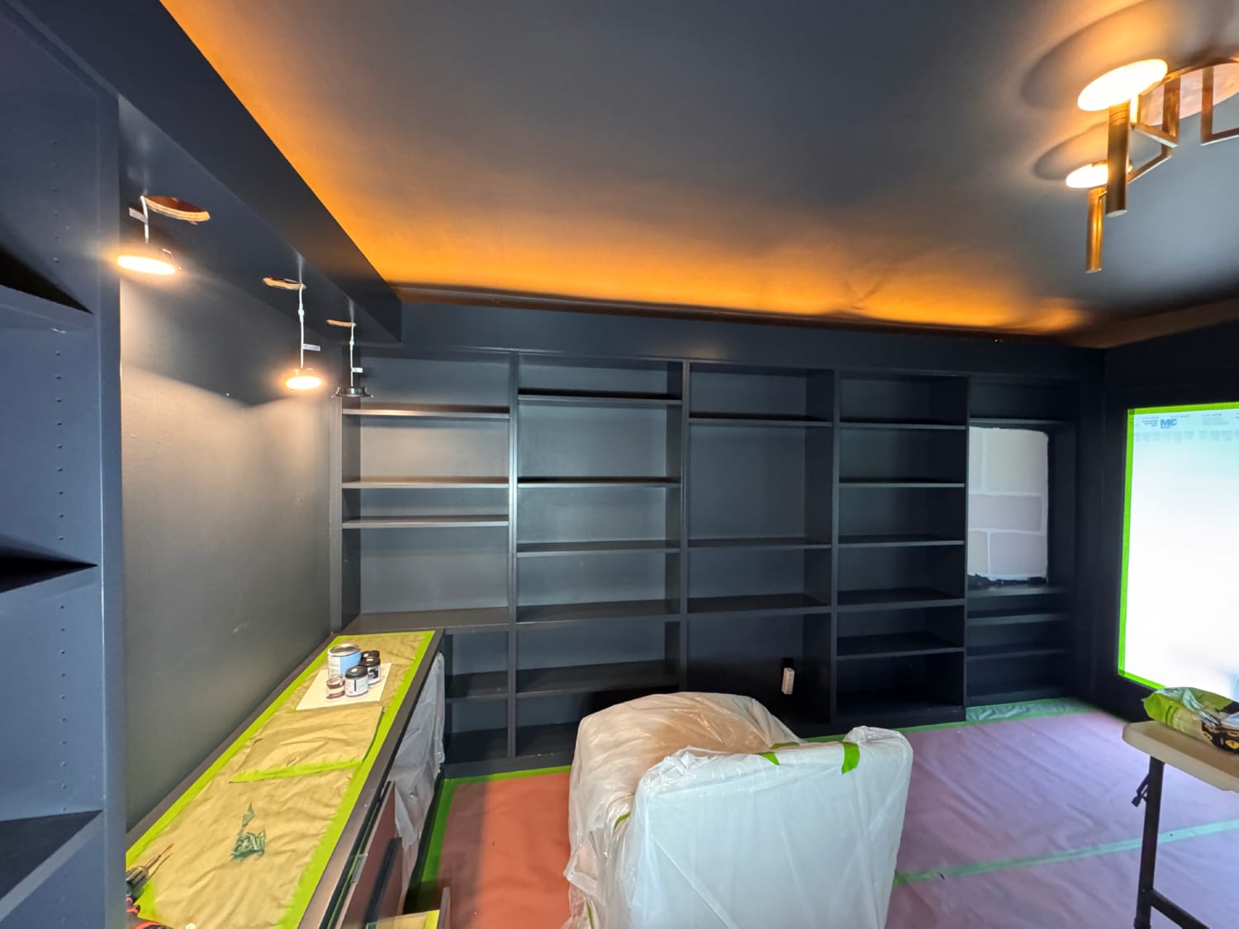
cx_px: 620
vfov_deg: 85.7
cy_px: 464
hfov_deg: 102.1
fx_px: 501
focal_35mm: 14
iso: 1000
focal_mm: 2.22
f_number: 2.2
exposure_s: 1/60
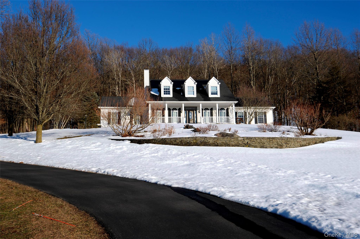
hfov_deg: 54.5
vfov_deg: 37.8
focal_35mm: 35
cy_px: 120
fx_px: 350
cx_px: 180
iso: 200
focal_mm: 35
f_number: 10
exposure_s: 1/400
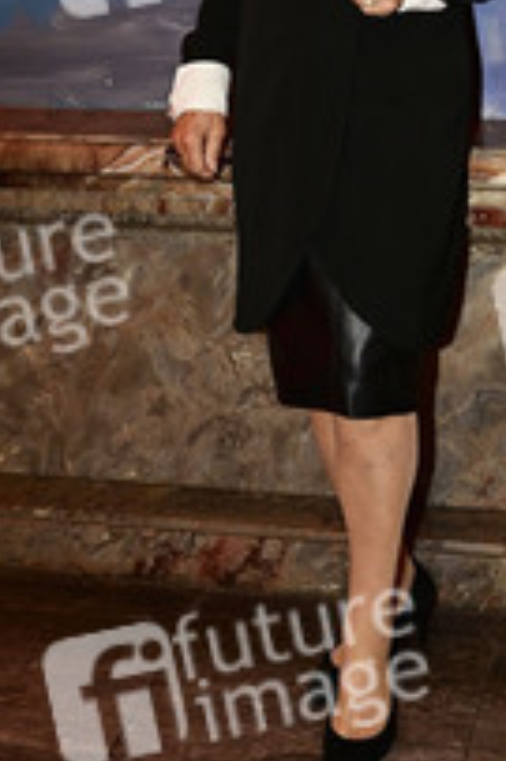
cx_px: 345
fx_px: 1415
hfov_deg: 20.2
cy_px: 116
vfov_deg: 29.2
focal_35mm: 67
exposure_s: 1/160
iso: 1600
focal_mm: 34
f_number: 4.5
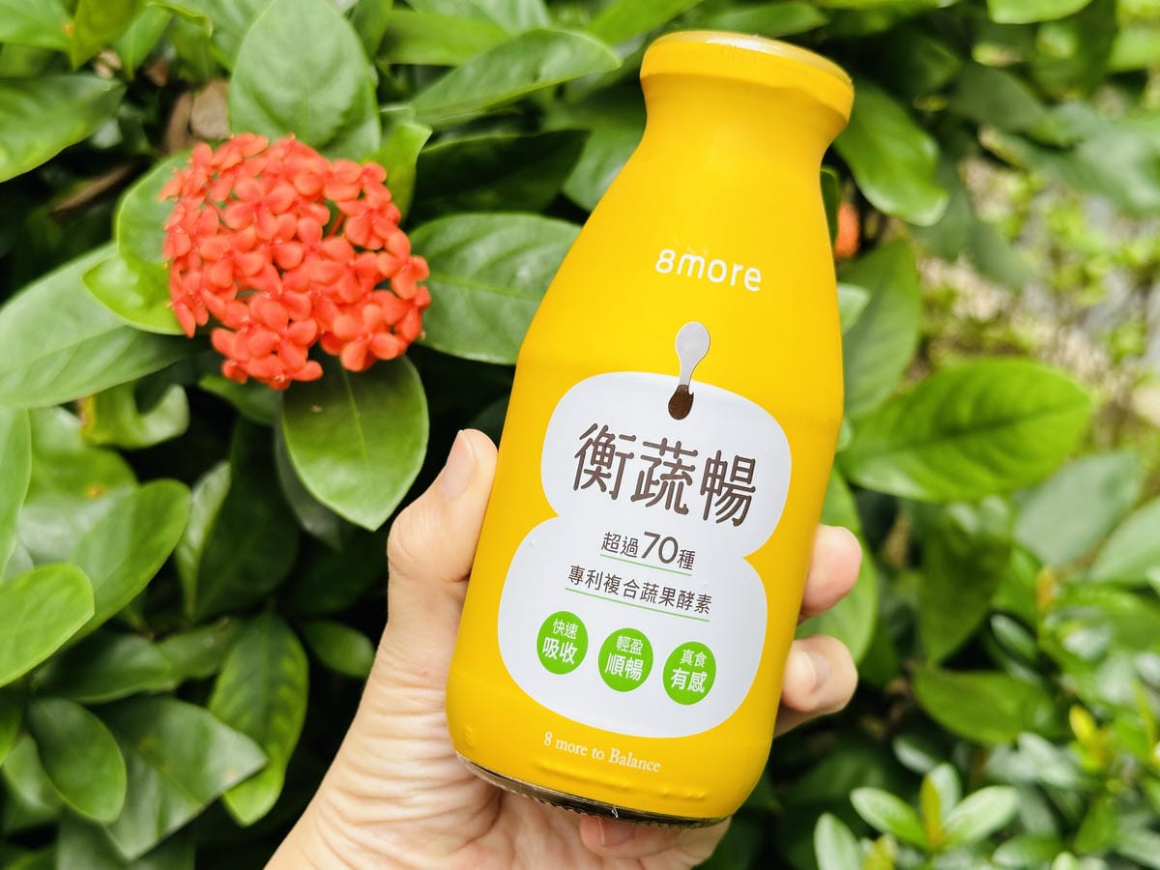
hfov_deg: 39.7
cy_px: 435
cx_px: 580
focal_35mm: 48
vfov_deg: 30.3
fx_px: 1609
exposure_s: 1/241
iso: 50
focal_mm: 6.86
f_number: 1.78
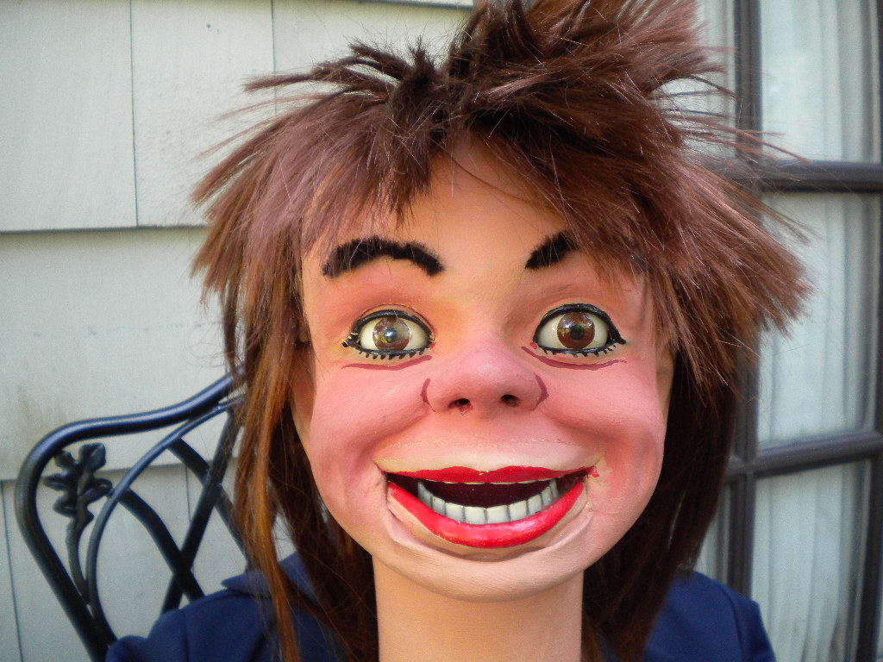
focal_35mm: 35
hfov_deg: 52.6
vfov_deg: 40.7
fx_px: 893
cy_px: 331
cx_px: 442
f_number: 3.1
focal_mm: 6.3
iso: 194
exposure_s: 1/59.4
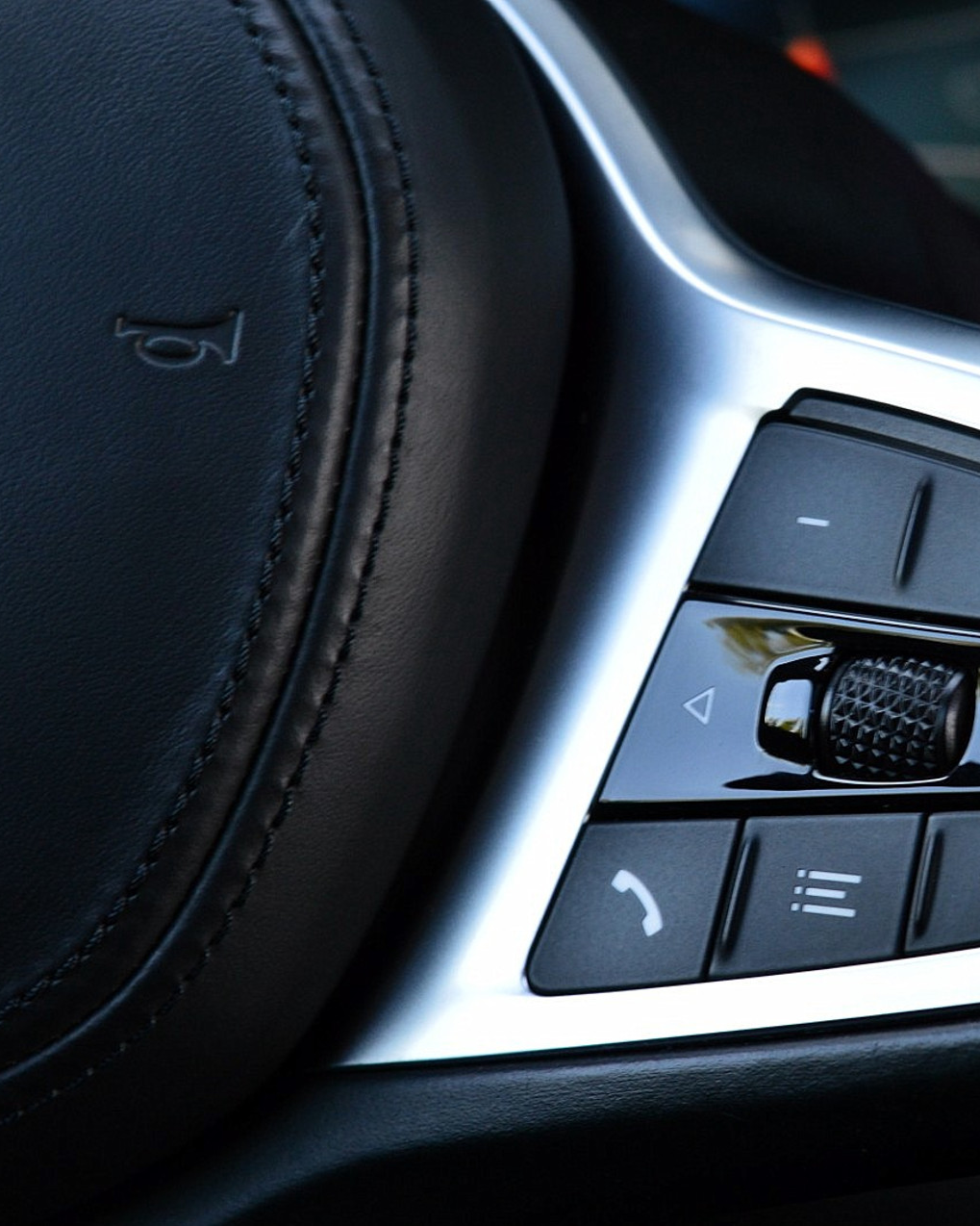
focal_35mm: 117
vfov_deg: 16.5
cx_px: 873
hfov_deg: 13.1
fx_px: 4232
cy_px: 615
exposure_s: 1/60
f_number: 8
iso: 640
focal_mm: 55
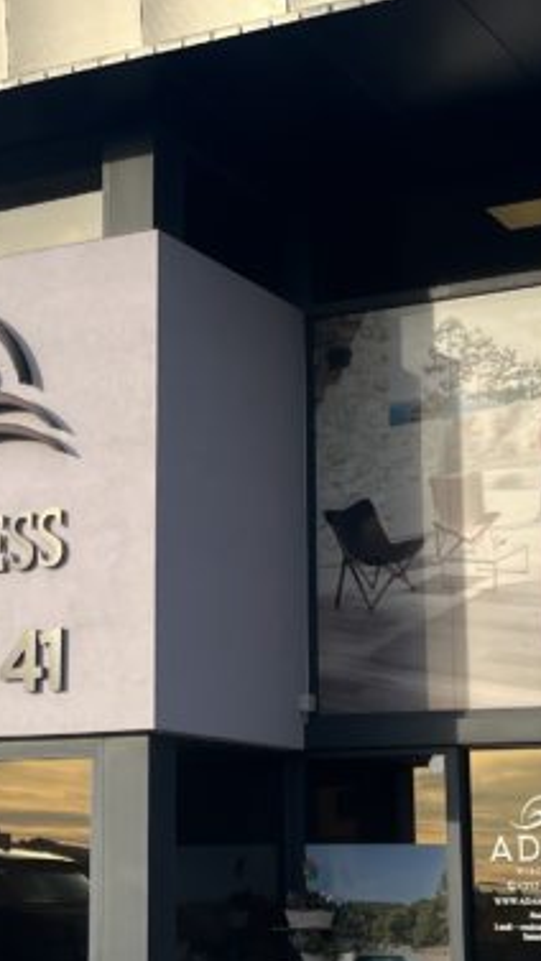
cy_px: 446
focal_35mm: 77
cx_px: 227
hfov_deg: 15.7
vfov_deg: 27.5
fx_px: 1964
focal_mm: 5.1
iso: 50
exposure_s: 1/1862
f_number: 1.6
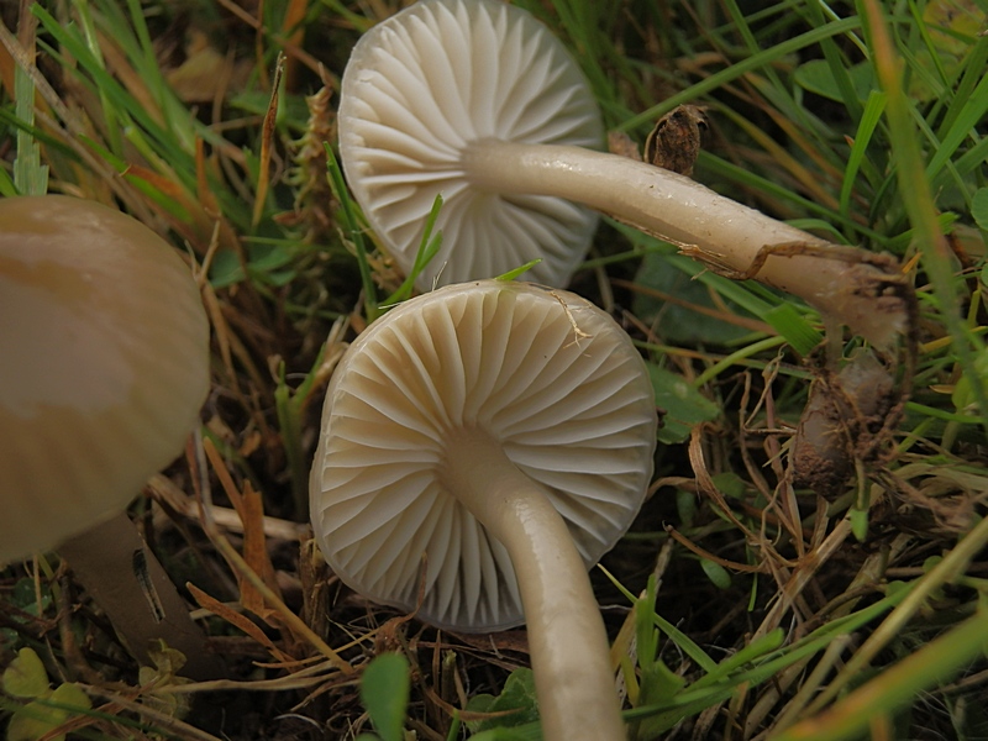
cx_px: 494
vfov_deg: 38.7
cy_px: 370
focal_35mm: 37
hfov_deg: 50.1
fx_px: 1056
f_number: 3.9
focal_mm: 6.7
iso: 100
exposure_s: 1/320
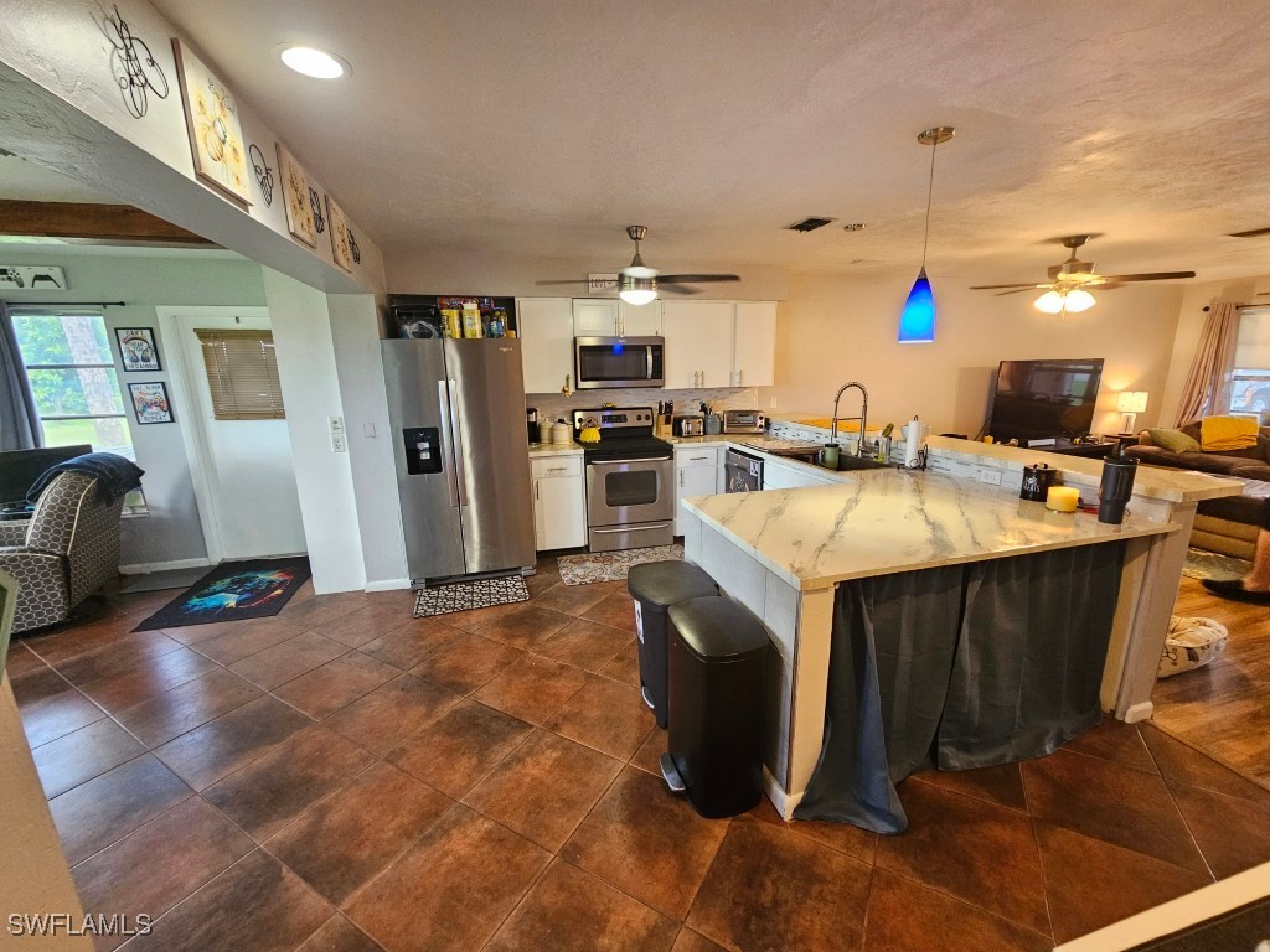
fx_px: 477
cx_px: 635
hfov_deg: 106.2
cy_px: 476
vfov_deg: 89.9
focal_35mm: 13
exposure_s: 1/60
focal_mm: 2.2
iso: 400
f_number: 2.2
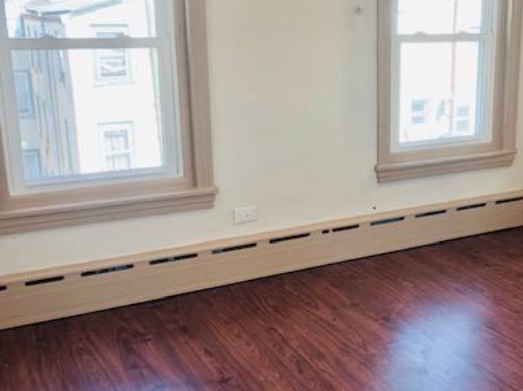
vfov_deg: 31.5
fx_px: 695
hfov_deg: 40.4
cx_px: 377
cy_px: 189
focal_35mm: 46
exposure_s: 1/120
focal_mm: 4
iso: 50
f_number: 1.8
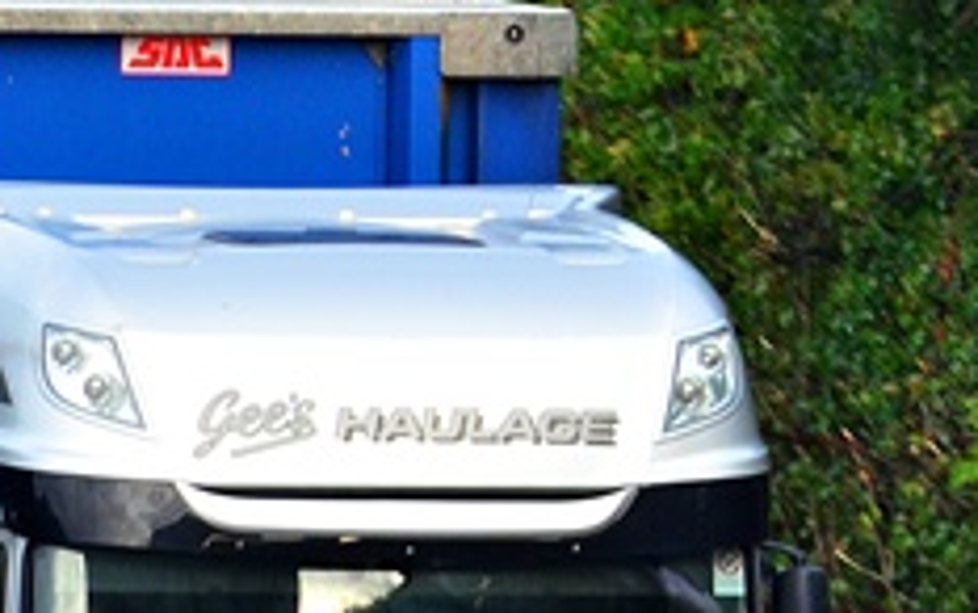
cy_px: 571
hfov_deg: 1.8
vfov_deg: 1.1
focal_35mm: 1152
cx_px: -180
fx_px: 30727
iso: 800
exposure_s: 1/250
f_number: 8
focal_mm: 220
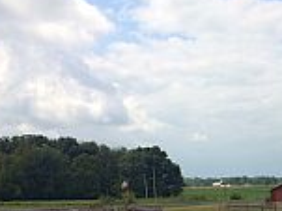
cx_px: 288
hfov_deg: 24.1
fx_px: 627
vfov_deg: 18.1
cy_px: 254
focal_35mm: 77
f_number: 2.2
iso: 32
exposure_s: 1/3165
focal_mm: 4.15
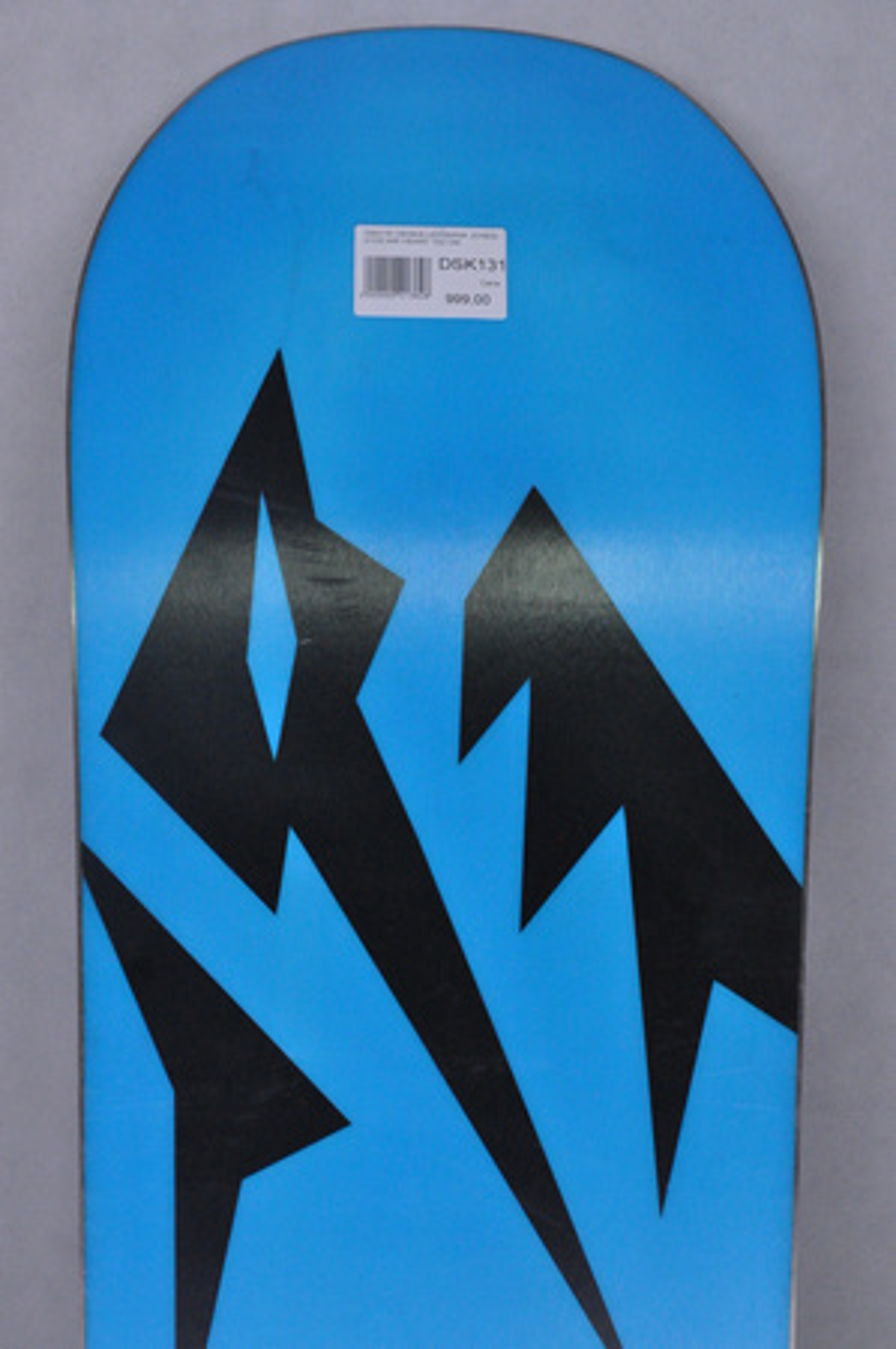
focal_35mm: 138
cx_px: 448
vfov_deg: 14.9
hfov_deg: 9.9
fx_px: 5164
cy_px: 674
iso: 3200
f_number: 11
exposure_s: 1/125
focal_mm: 92
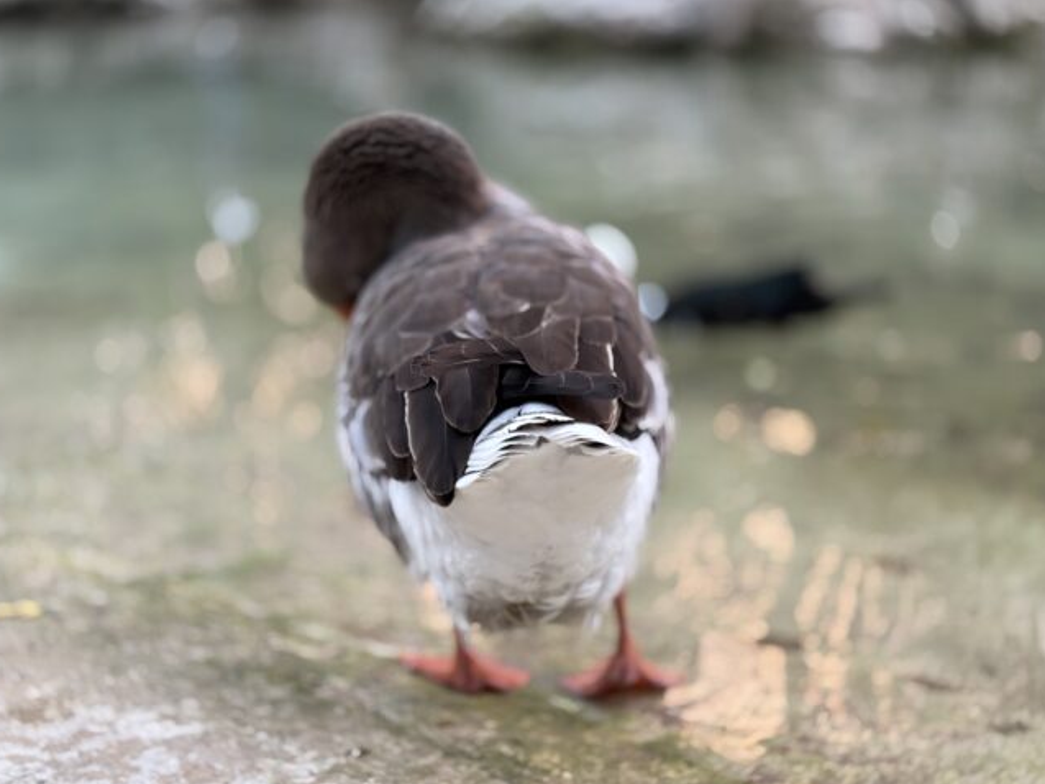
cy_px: 369
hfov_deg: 36.8
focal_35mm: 52
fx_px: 1570
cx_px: 492
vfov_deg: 28.0
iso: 100
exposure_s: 1/66
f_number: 1.78
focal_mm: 6.76
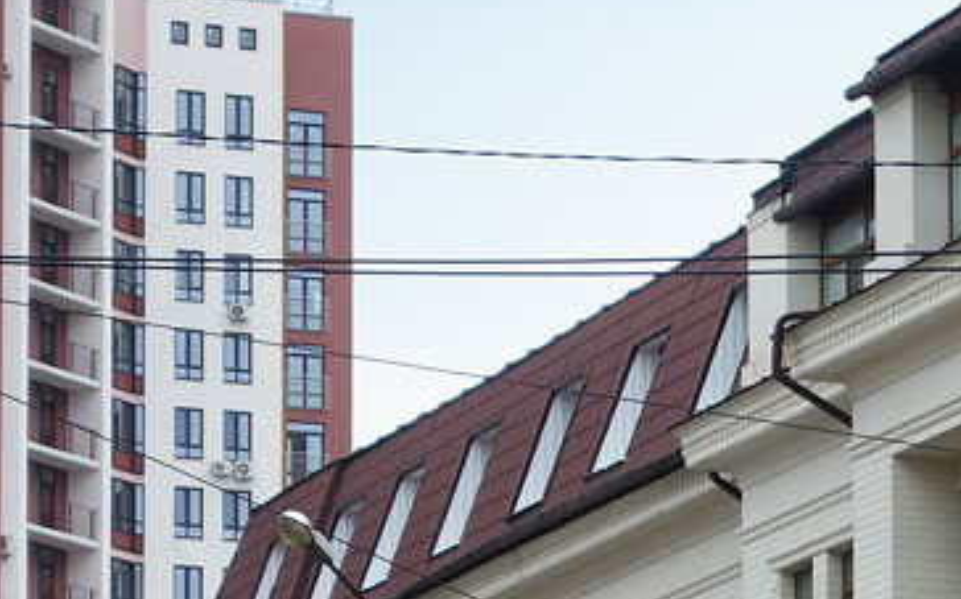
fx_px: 5811
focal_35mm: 222
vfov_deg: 5.8
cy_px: 1042
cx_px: 1325
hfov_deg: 9.3
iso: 125
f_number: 4
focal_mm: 24.7
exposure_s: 1/500
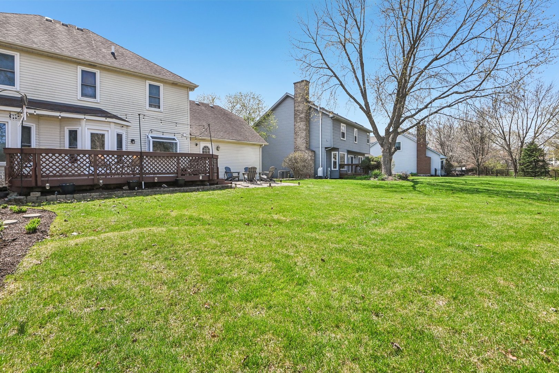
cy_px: 186
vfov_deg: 73.7
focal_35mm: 16
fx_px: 248
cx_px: 280
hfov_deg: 96.7
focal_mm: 16
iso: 400
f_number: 13
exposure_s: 1/320
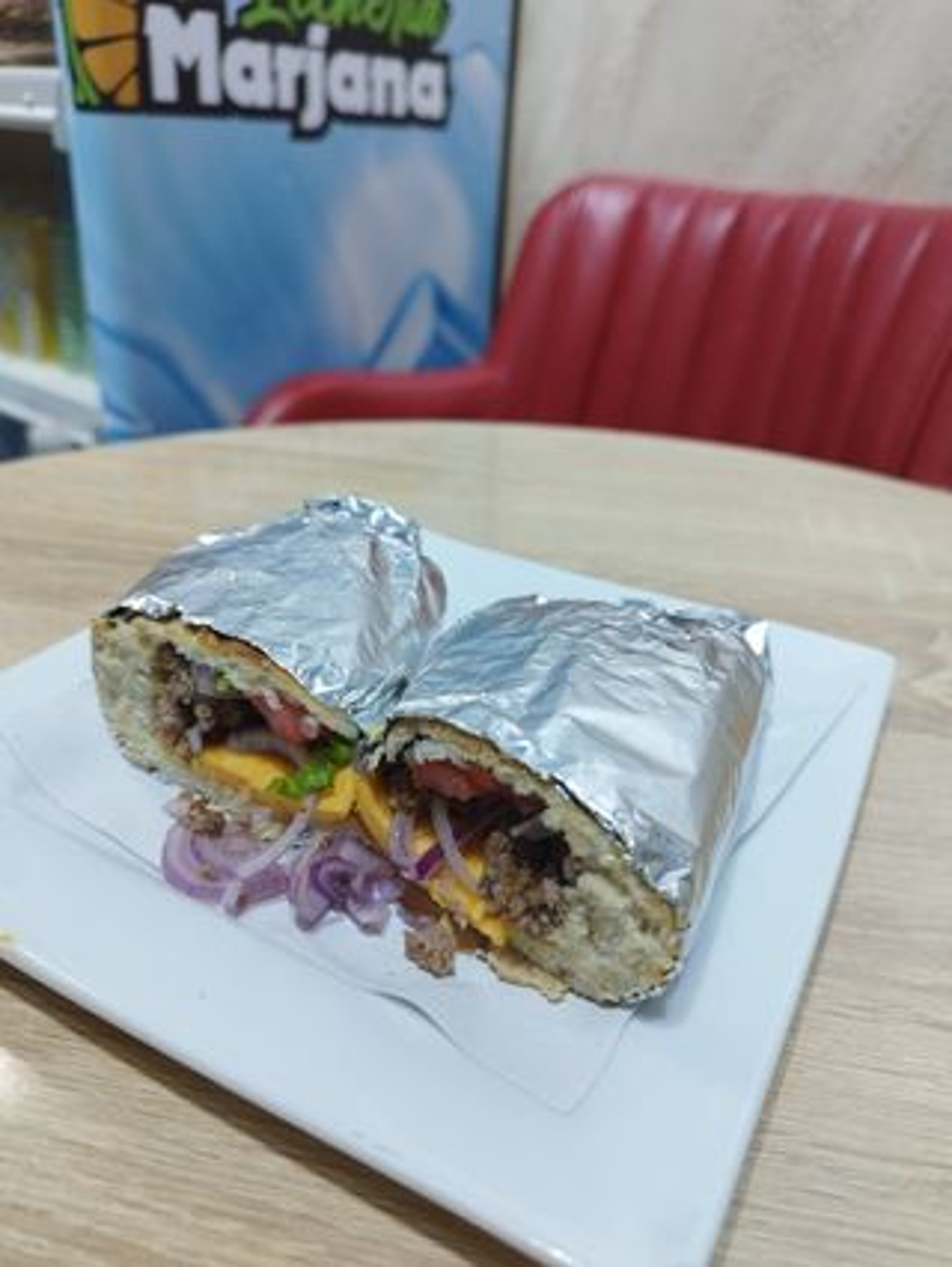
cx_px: 476
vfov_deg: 69.4
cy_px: 634
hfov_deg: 54.9
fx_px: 916
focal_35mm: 25
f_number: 1.89
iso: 150
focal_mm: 5.95
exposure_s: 1/50
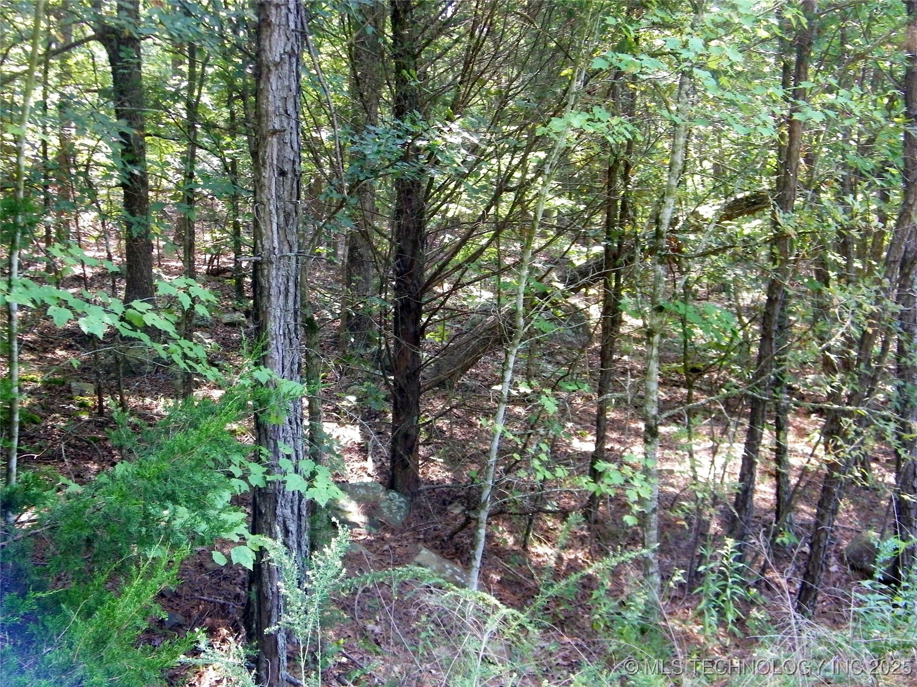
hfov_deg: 37.5
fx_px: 1351
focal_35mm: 51
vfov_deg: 28.6
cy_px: 344
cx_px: 458
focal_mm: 9.1
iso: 100
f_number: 4
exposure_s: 1/40
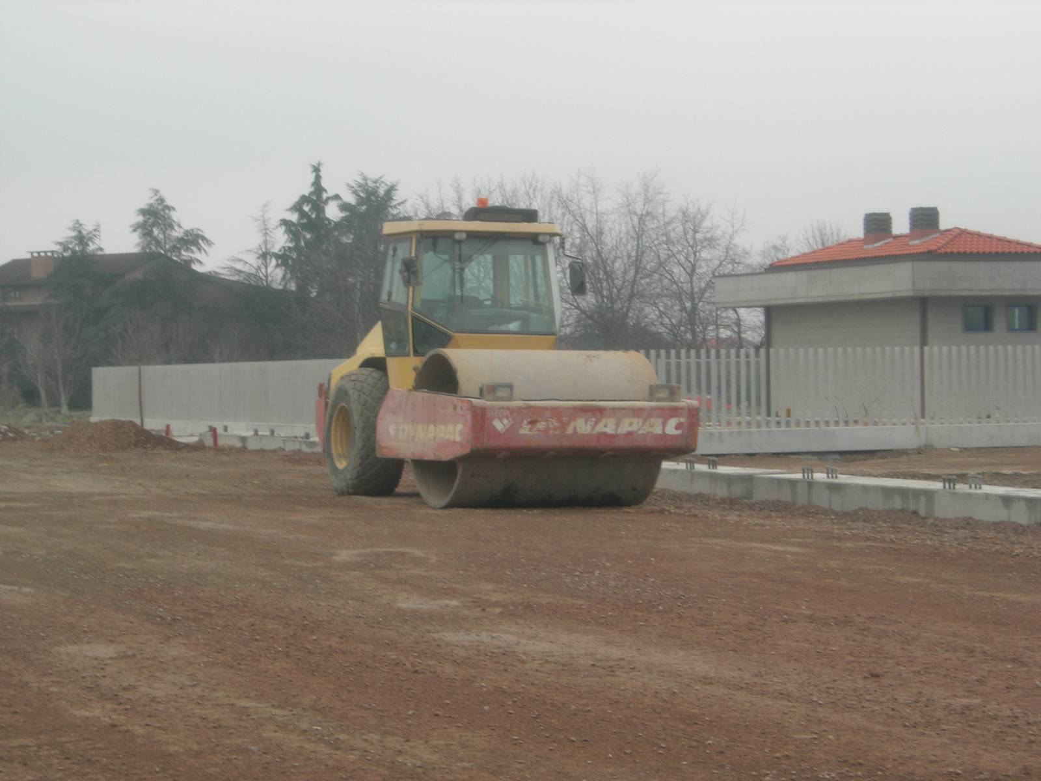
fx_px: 3097
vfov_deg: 14.4
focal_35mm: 103
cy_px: 390
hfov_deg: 19.1
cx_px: 520
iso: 64
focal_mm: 21.3
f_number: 7.8
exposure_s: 1/69.5
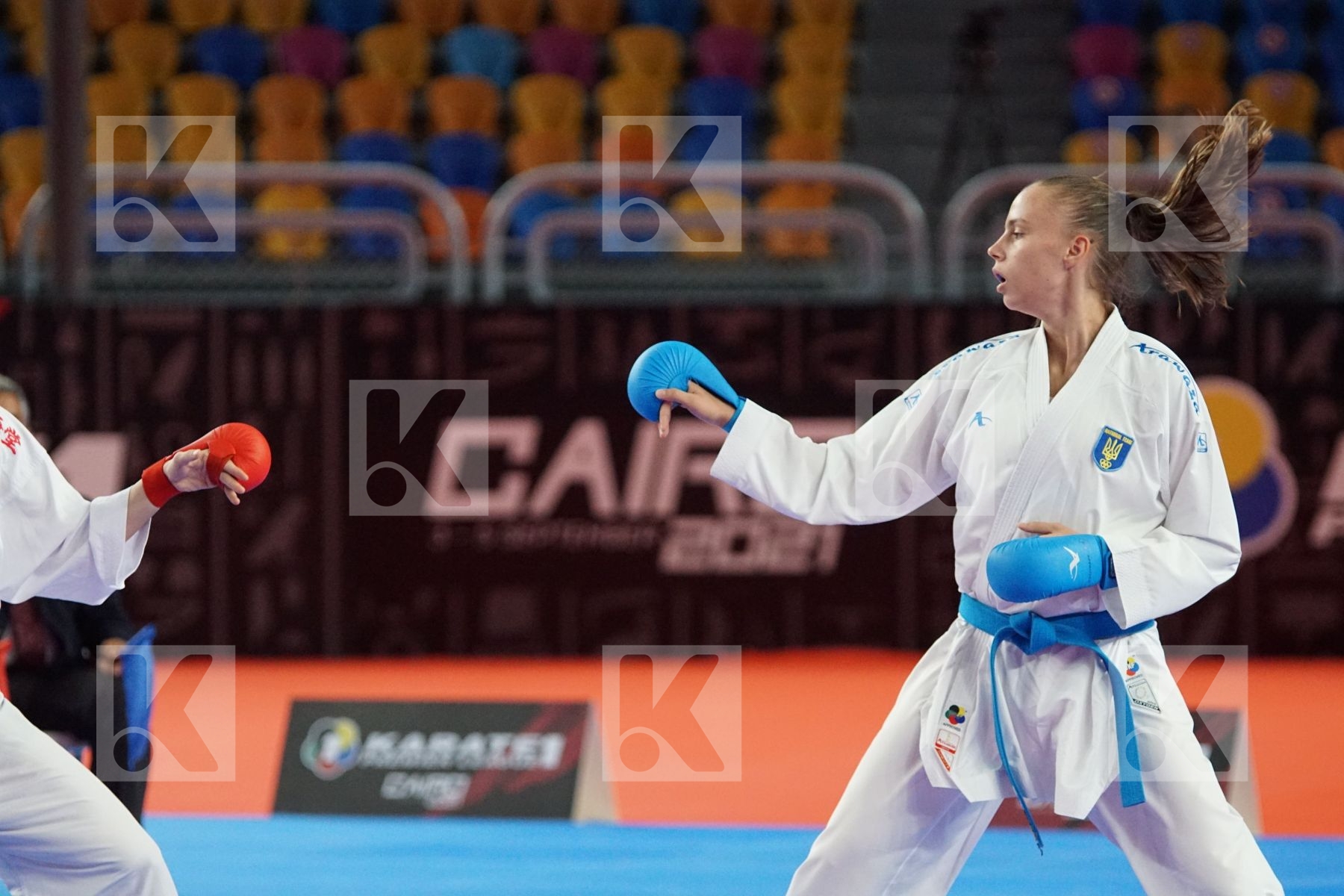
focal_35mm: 202
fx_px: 7559
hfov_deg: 10.2
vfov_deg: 6.8
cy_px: 448
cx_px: 672
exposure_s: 1/2000
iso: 3200
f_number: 2.8
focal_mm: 135
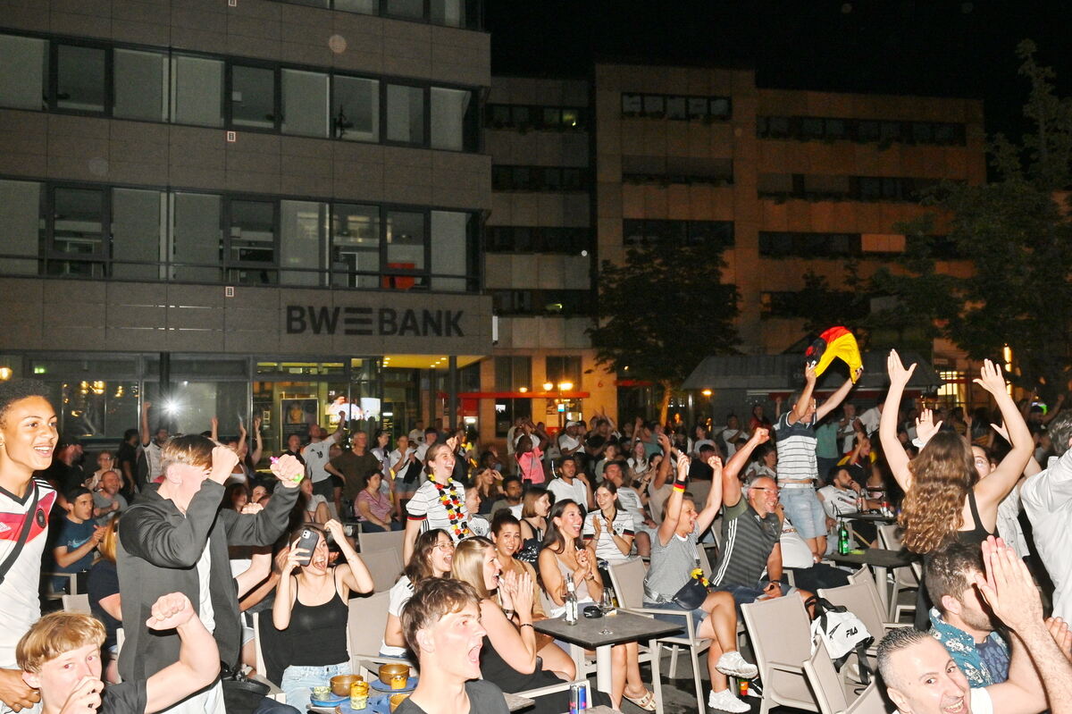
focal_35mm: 32
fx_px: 952
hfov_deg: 58.7
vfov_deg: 41.1
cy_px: 357
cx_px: 536
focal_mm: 32
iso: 2000
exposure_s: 1/60
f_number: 8
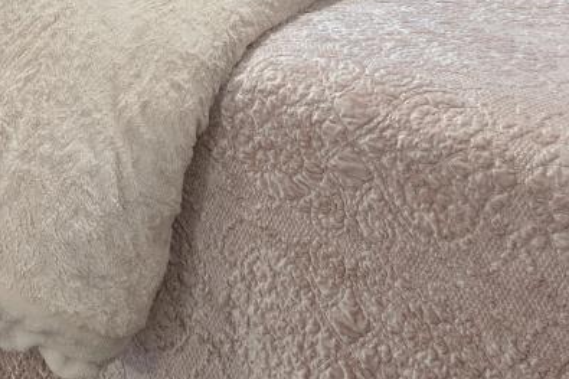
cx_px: 131
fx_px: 900
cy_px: -282
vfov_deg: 18.9
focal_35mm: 57
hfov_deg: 34.2
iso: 250
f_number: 9
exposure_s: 1.3
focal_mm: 10
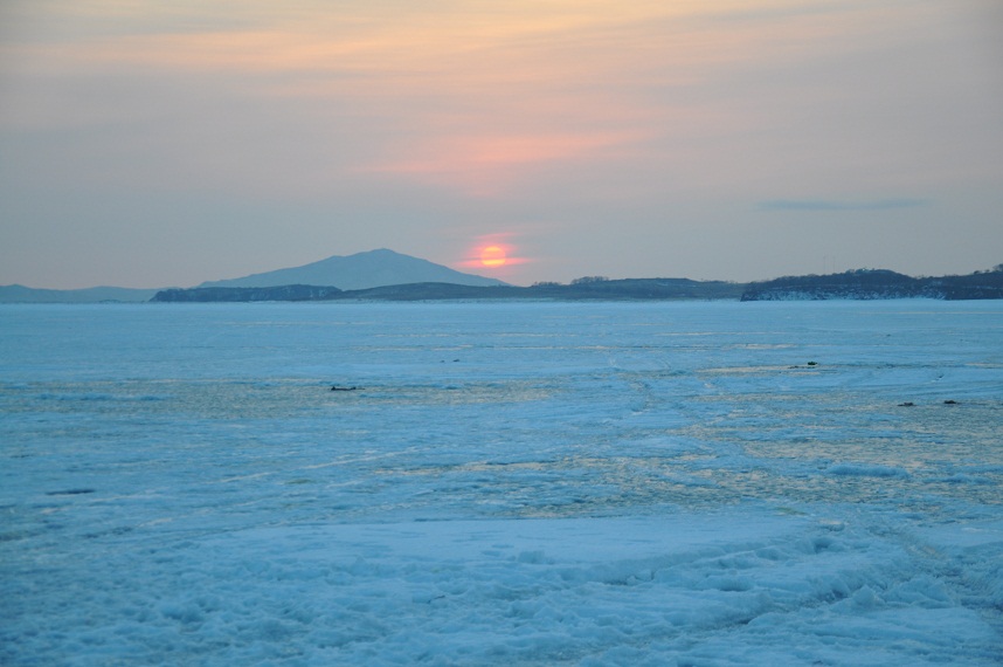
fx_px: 2755
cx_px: 502
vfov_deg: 13.8
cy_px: 334
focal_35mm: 99
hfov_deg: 20.6
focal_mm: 66
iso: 400
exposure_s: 1/40
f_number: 5.3
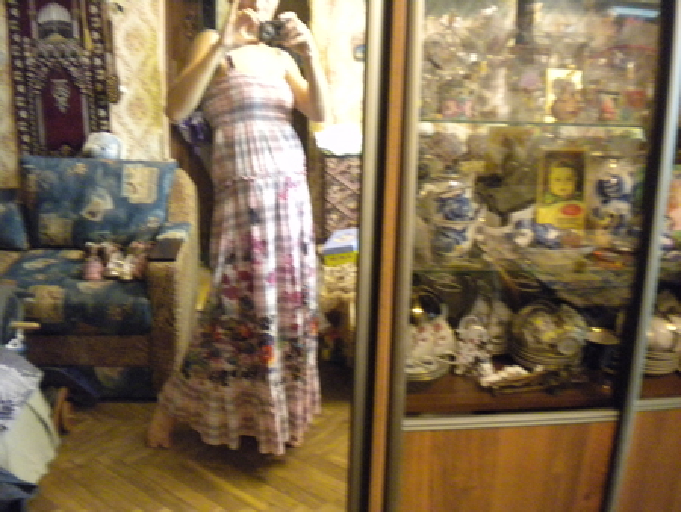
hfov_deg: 52.6
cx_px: 340
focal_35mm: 35
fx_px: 689
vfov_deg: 40.7
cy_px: 256
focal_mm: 6.3
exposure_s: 1/2.4
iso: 800
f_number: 3.1
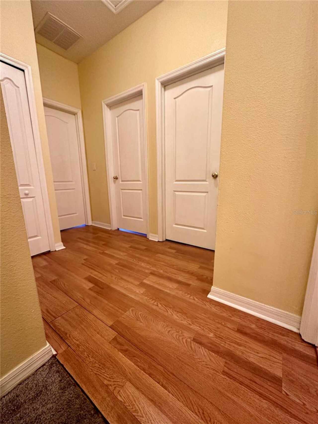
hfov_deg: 85.7
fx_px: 171
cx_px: 159
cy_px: 212
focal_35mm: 14
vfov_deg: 102.1
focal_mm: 2.22
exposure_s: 1/60
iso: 400
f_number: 2.2
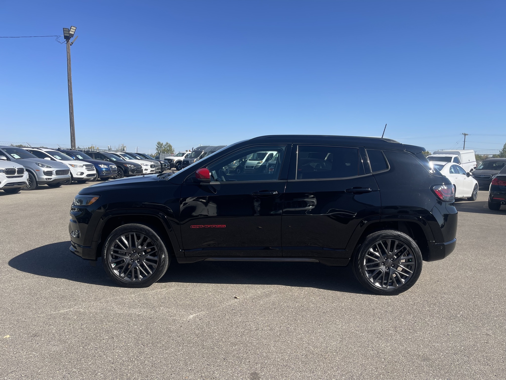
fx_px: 365
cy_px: 190
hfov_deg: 69.4
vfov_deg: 54.9
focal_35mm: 25
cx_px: 253
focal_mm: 5.1
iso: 32
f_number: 1.6
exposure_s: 1/2924
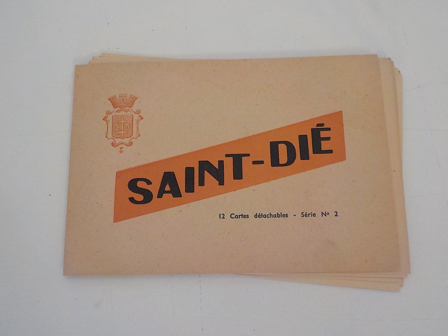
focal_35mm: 30
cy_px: 168
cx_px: 224
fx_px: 388
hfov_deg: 60.0
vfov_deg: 46.8
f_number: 3.3
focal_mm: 4.1
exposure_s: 1/30
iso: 400
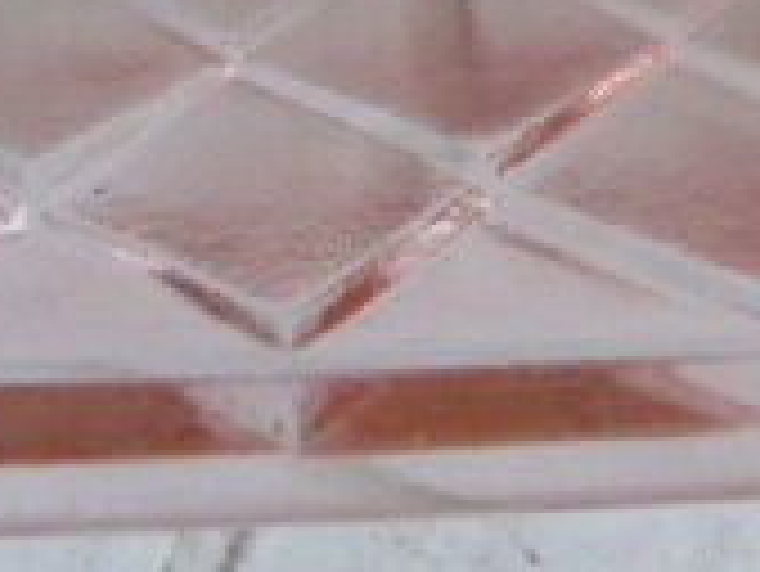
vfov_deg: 13.3
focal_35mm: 106
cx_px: 292
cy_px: -243
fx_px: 2329
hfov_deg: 18.5
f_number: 4
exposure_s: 1/160
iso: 400
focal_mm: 4.6
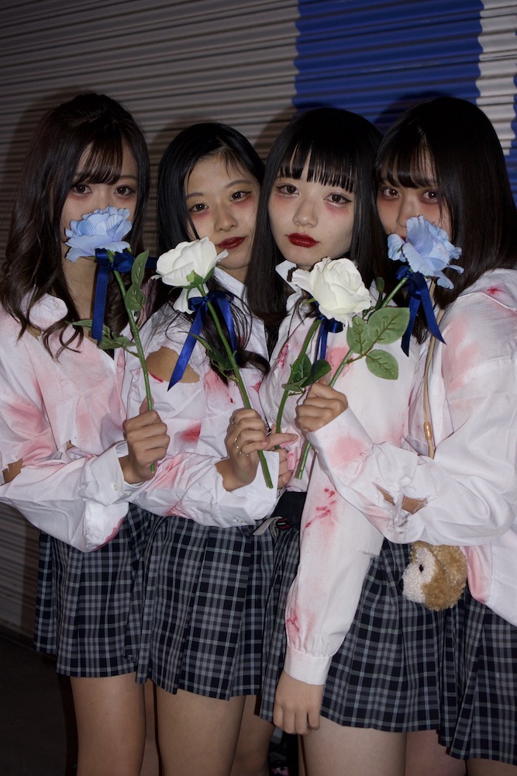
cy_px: 388
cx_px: 258
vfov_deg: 38.2
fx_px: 1120
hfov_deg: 26.0
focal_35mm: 52
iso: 400
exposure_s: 1/60
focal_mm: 35
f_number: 2.8
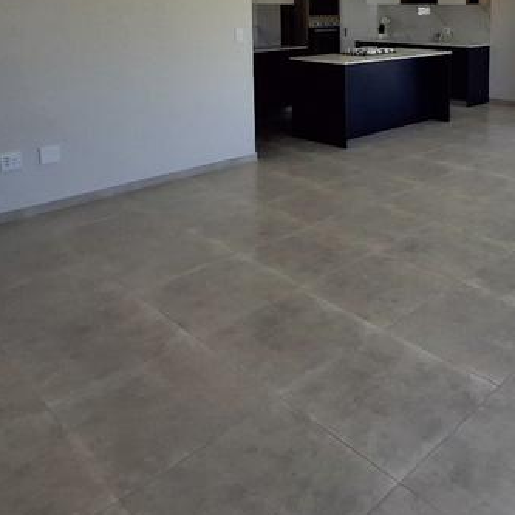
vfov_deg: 44.9
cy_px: 71
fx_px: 572
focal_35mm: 34
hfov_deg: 46.6
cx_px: 391
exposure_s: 1/769
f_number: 2.2
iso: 40
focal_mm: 1.64
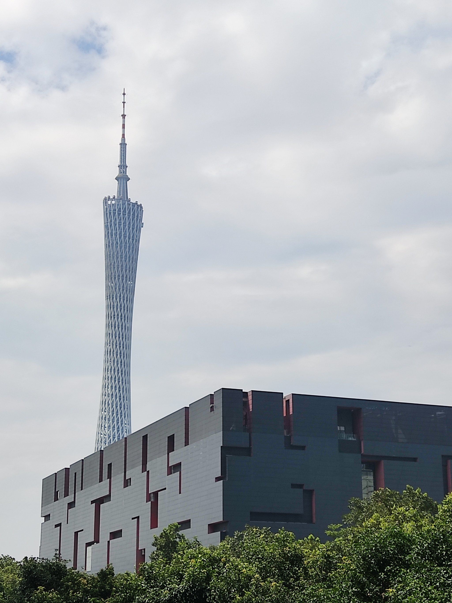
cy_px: 302
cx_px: 226
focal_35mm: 67
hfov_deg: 21.9
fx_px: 1167
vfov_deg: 29.0
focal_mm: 4.71
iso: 50
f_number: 1.79
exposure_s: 1/3333
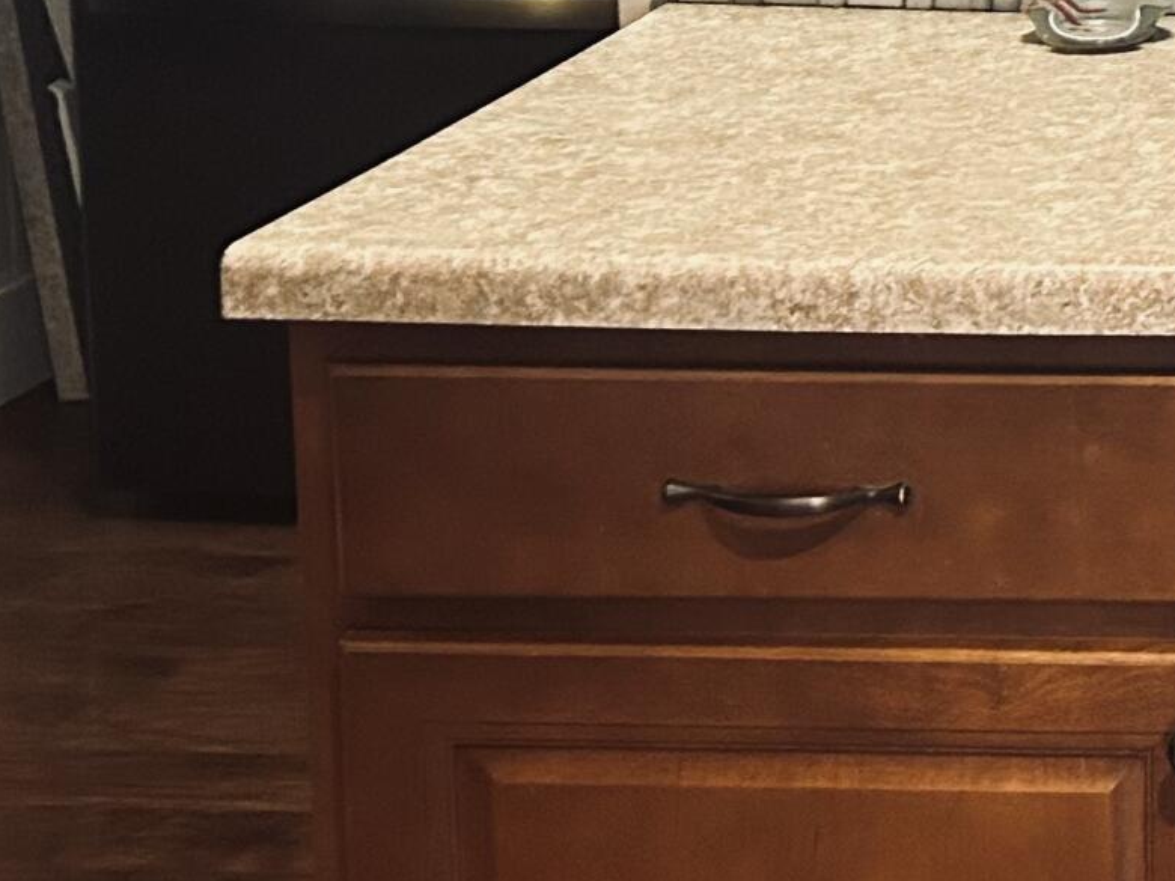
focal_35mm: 100
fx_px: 3394
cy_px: -96
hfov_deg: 17.0
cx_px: 1963
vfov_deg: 14.4
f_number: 1.5
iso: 400
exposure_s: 1/60
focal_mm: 5.7
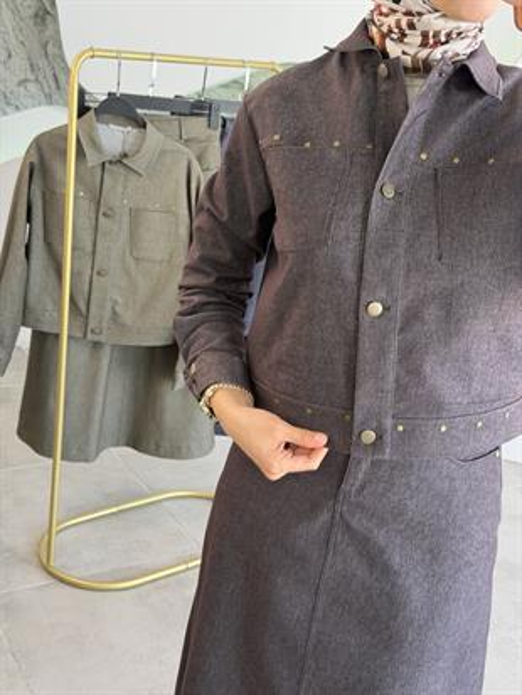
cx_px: 261
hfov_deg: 30.3
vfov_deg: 39.6
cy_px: 348
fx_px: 965
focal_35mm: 48
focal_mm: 6.76
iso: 100
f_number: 1.78
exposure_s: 1/104
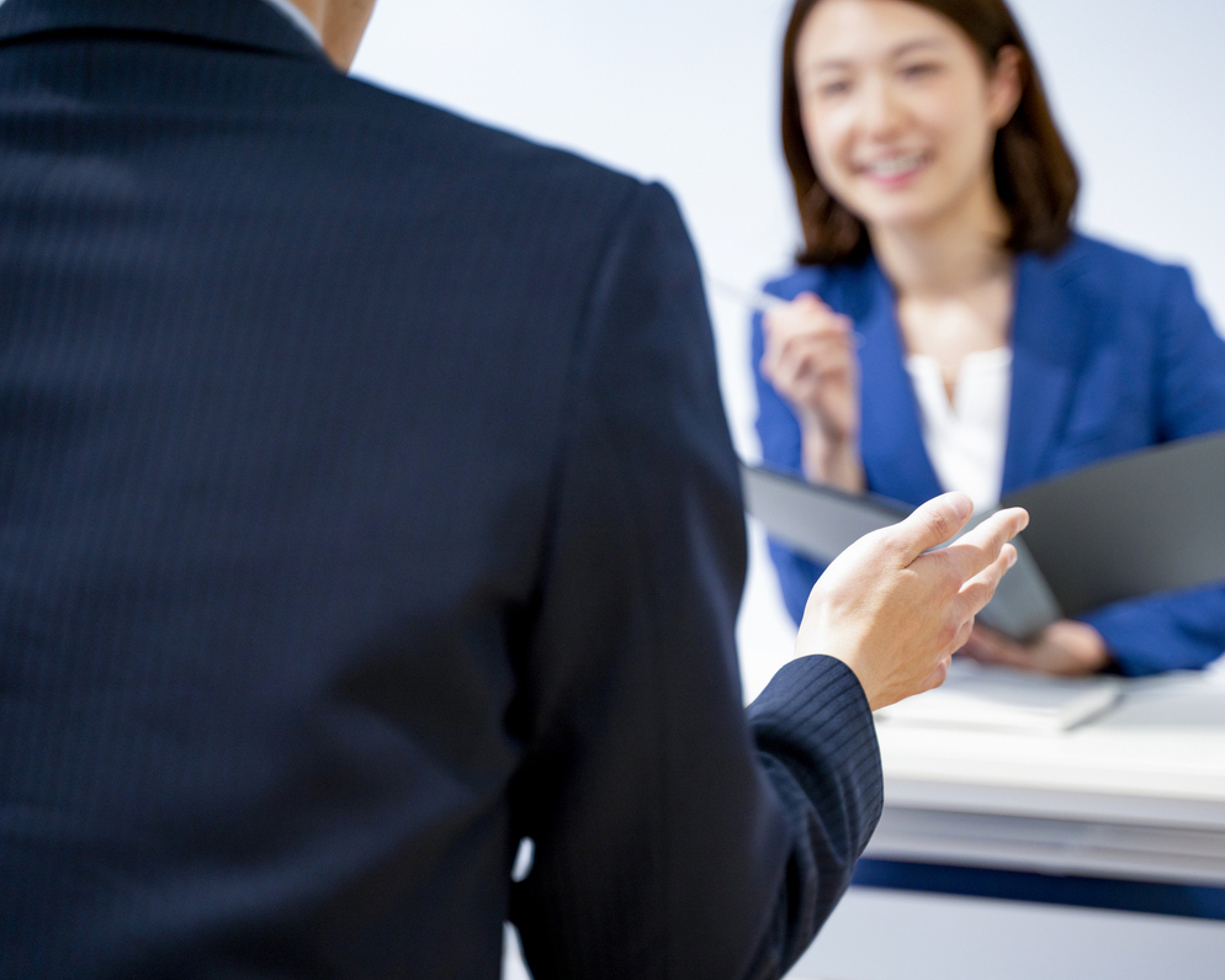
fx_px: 3081
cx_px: 684
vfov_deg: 18.1
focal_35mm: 85
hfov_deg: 22.5
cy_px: 489
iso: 500
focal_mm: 75
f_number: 2.8
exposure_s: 1/200
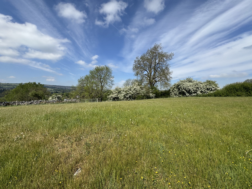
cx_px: 126
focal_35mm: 14
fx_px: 102
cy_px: 94
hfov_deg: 102.1
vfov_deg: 85.7
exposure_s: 1/2273
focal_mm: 2.22
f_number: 2.2
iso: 50
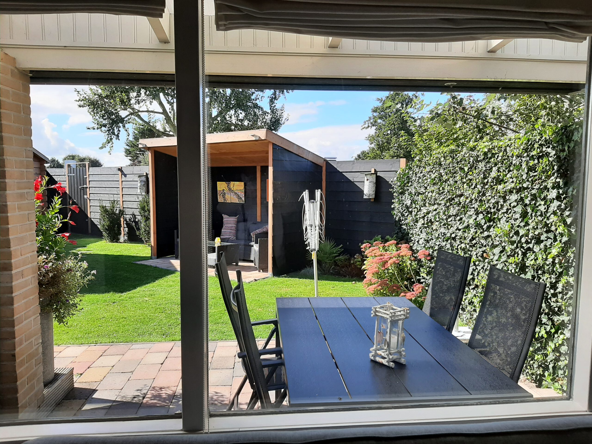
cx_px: 296
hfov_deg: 67.3
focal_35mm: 26
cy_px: 222
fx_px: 445
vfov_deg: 53.1
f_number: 1.7
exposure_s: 1/974
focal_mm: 3.93
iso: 40
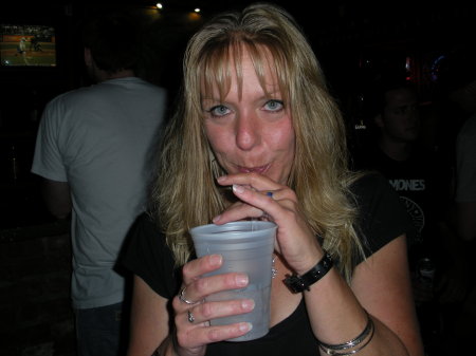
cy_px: 178
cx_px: 238
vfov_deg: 39.6
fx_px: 495
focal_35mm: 36
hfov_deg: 51.4
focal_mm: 6.3
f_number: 3.5
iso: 64
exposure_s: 1/60
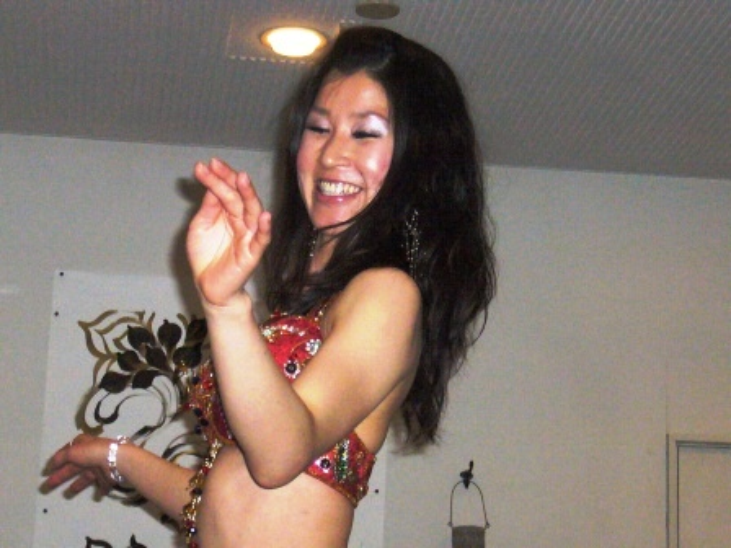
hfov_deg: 18.2
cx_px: 366
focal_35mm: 108
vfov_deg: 13.7
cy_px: 274
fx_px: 2281
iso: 400
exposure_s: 1/60
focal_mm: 13
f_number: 4.3
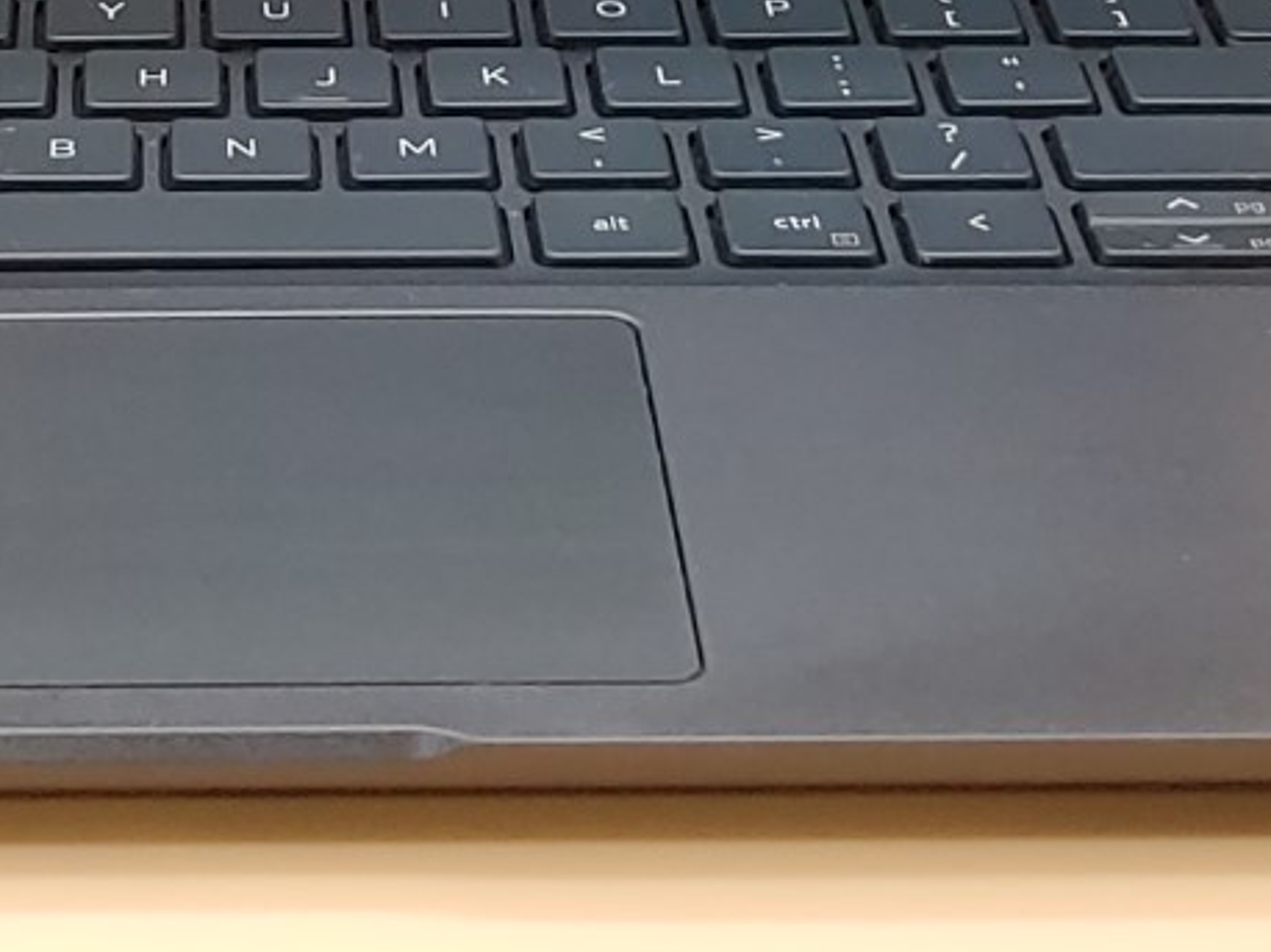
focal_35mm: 129
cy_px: -508
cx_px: 153
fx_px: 4734
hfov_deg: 15.1
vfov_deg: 11.0
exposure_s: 1/120
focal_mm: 4.36
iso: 50
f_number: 1.8
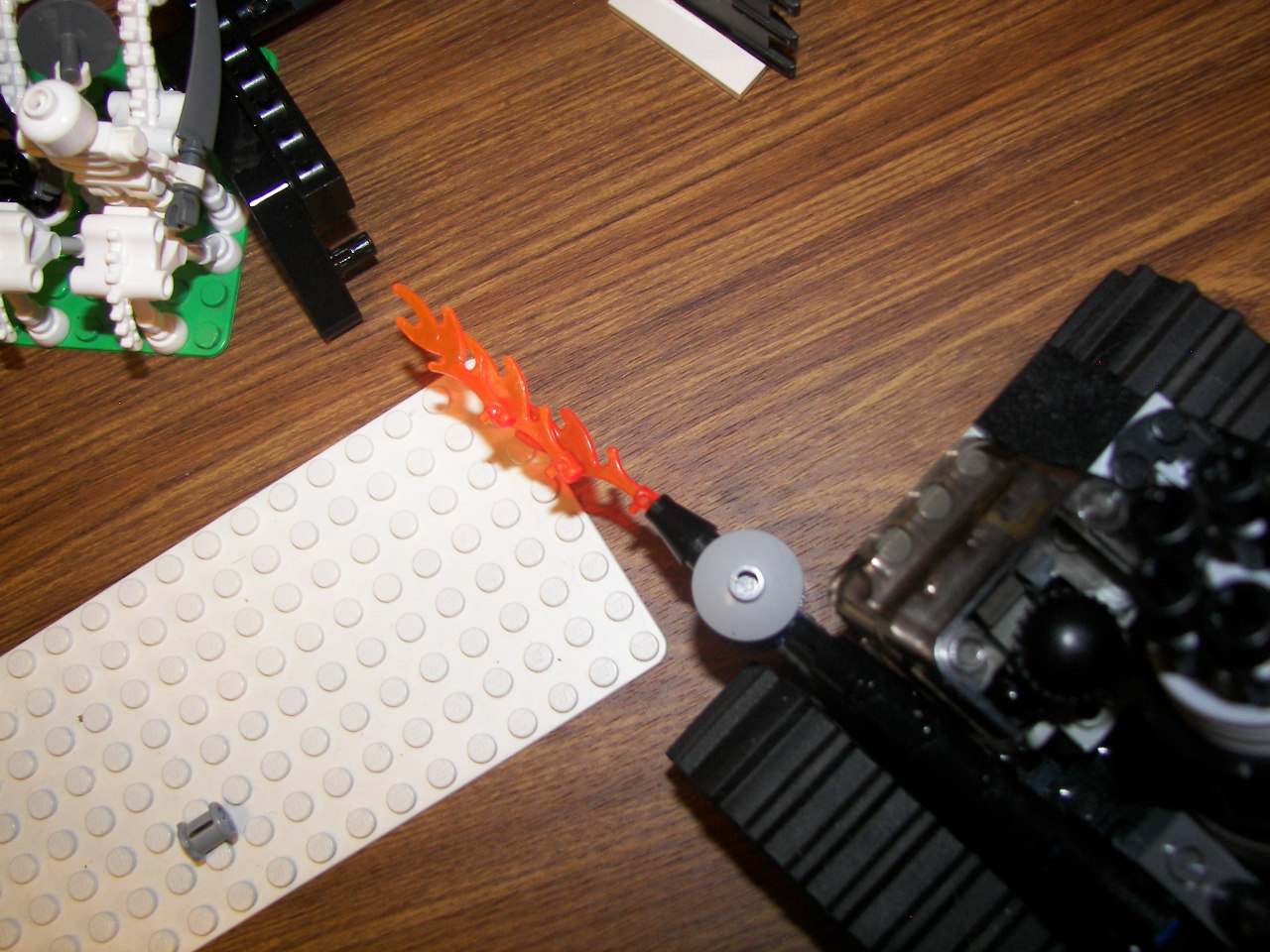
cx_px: 635
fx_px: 1321
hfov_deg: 51.4
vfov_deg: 39.7
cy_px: 476
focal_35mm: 36
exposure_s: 1/30
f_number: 2.8
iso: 100
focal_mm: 6
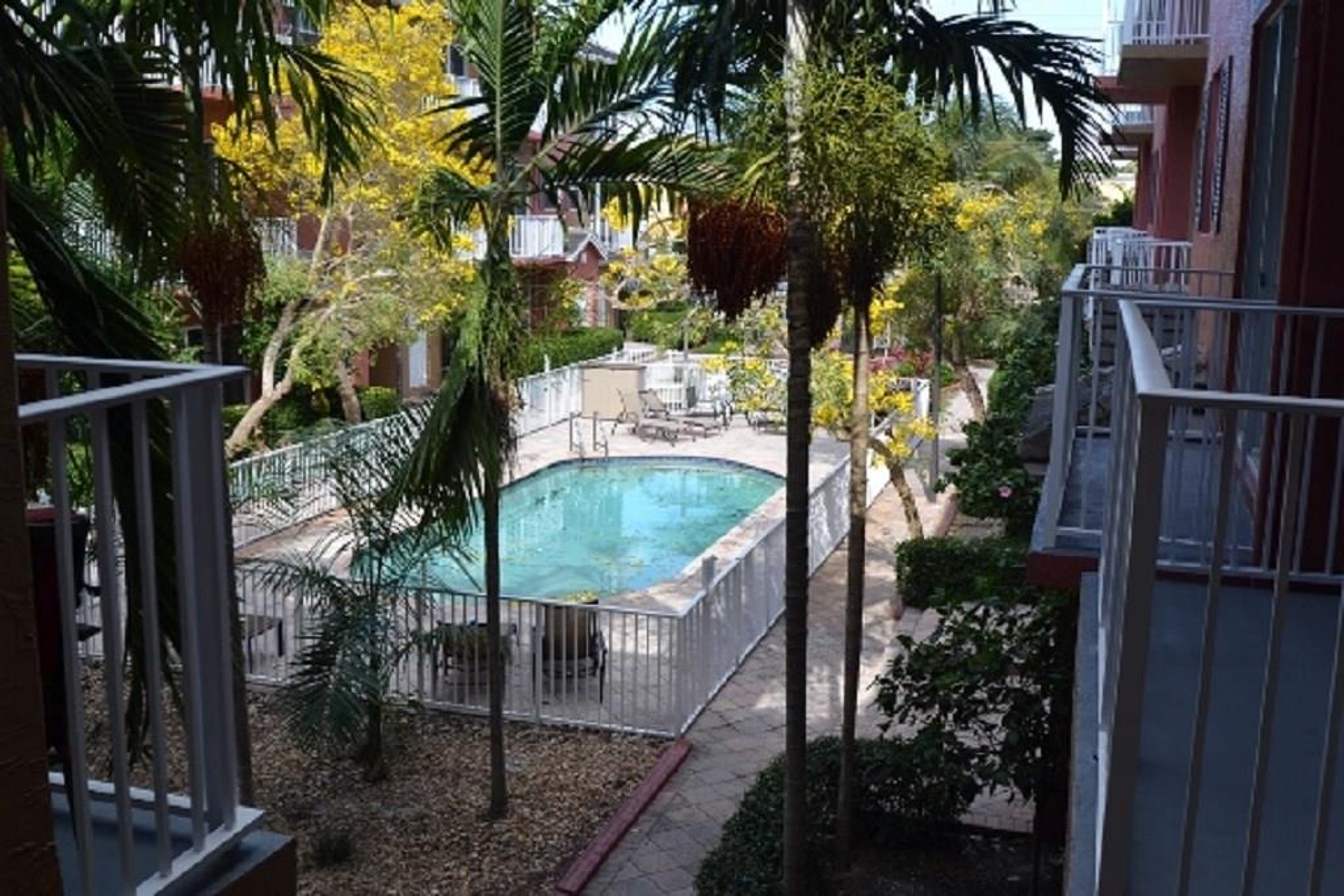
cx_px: 672
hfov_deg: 53.1
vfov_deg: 36.9
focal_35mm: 36
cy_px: 448
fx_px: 1344
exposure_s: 1/125
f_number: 5.6
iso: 100
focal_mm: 24
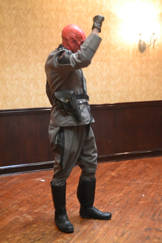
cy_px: 122
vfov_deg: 31.9
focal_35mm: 63
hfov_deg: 21.6
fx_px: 425
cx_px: 81
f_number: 5.3
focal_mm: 42
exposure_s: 1/10
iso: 3200
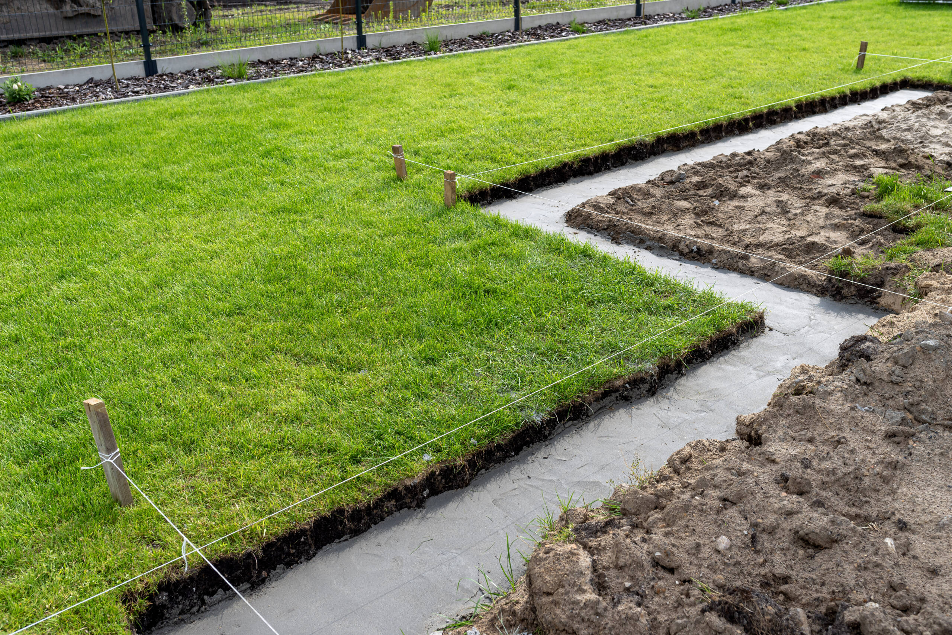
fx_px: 926
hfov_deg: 54.4
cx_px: 476
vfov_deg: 37.9
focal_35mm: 35
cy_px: 318
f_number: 6.3
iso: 100
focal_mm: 35
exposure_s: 1/200
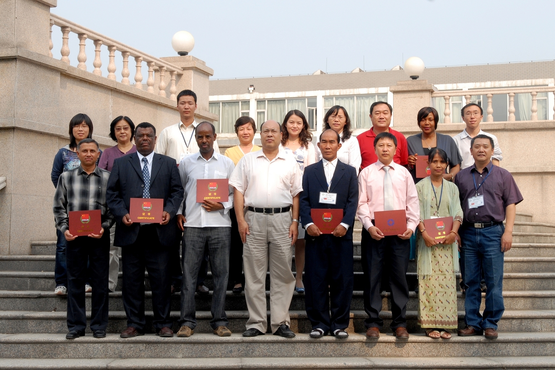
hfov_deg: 41.1
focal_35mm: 48
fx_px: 740
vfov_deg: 28.1
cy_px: 185
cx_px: 278
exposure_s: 1/80
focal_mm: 32
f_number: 11
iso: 200
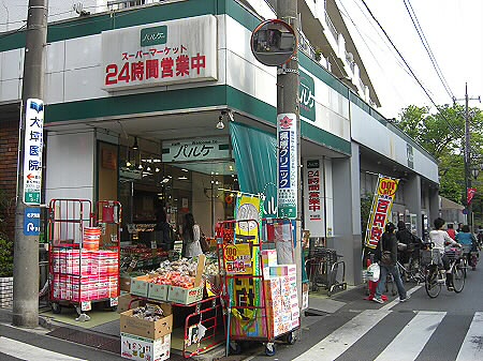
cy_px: 180
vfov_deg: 37.7
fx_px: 530
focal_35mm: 38
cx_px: 242
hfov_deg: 49.0
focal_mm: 7.9
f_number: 2.8
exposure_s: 1/250
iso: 80
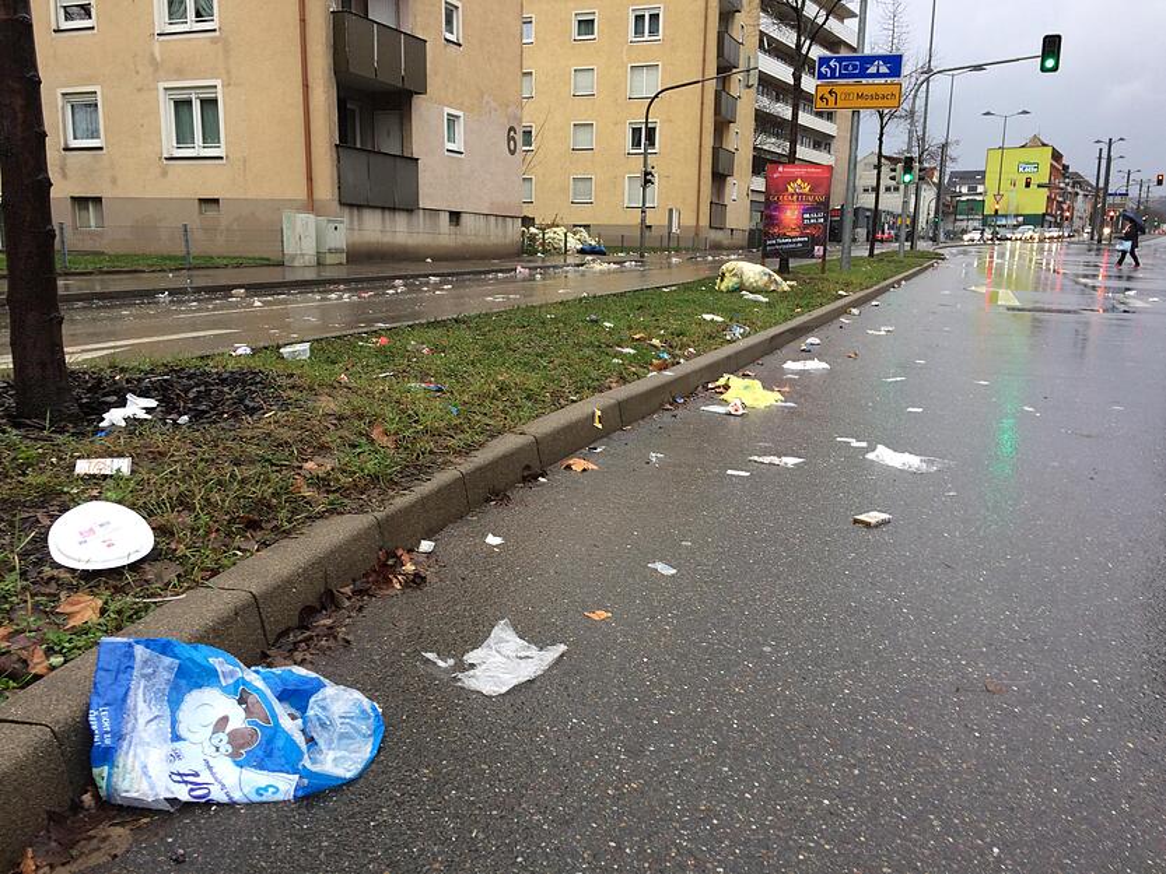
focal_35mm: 29
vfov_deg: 48.2
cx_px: 583
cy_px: 437
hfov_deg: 61.7
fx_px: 977
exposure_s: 1/50
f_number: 2.2
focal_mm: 4.15
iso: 32
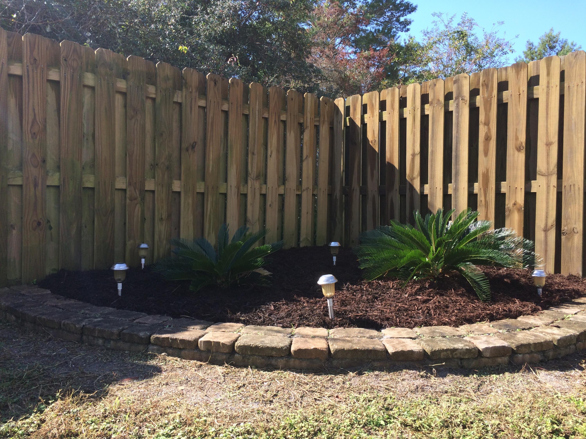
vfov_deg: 48.2
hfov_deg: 61.7
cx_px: 293
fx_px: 491
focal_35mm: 29
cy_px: 220
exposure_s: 1/641
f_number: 2.2
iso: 32
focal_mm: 4.15
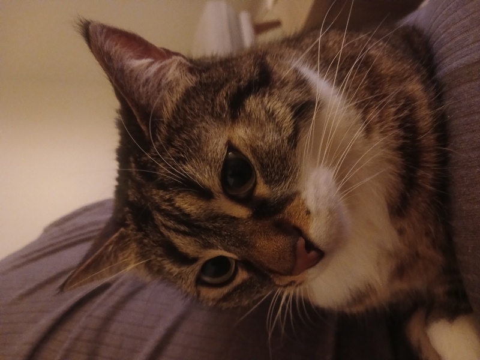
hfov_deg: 65.3
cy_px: 180
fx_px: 374
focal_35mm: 27
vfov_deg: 51.4
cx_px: 240
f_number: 1.8
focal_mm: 4
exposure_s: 1/14.3
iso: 1600
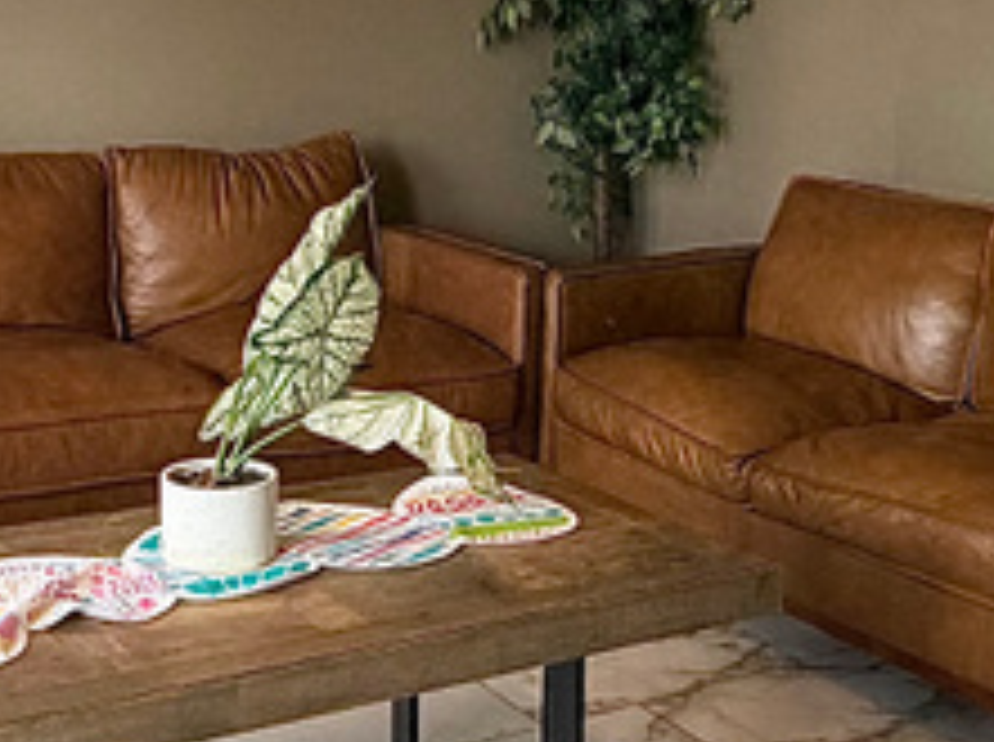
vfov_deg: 22.3
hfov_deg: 29.9
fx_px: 1863
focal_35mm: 65
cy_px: 189
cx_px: 454
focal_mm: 2.22
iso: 250
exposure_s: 1/121
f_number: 2.2
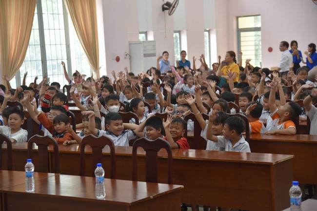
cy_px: 106
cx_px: 158
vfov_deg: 16.1
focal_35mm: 85
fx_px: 749
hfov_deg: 23.9
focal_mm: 85
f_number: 4
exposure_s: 1/60
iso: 560
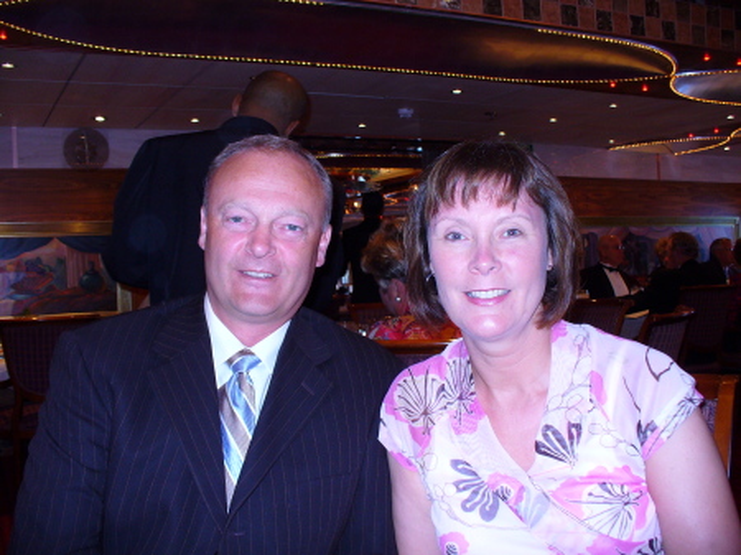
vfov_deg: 38.6
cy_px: 278
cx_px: 370
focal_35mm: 37
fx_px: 792
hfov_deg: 50.2
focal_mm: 6.1
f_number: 2.8
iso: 100
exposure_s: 1/30
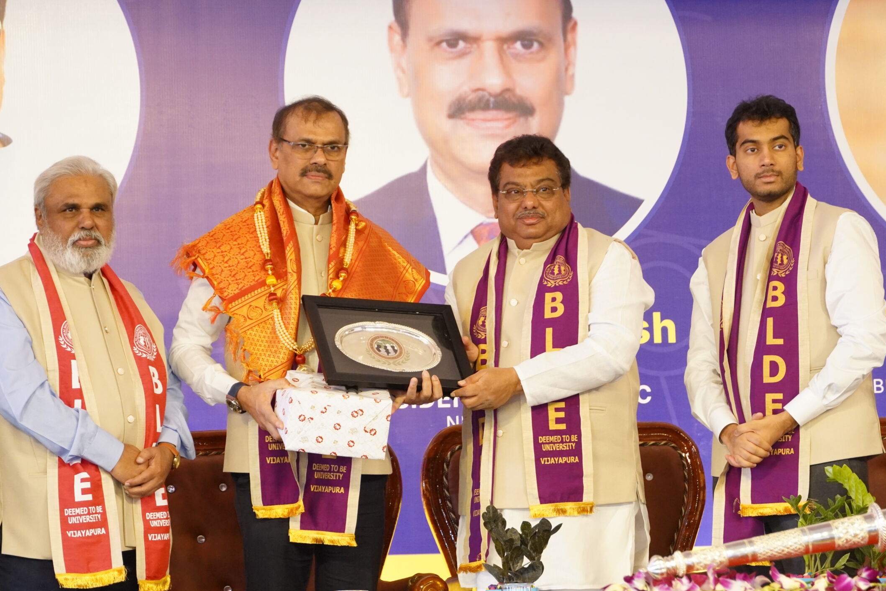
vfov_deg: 9.8
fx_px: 3436
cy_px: 250
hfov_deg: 14.7
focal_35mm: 140
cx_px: 395
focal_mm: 77
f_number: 5.6
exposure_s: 1/200
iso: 2000
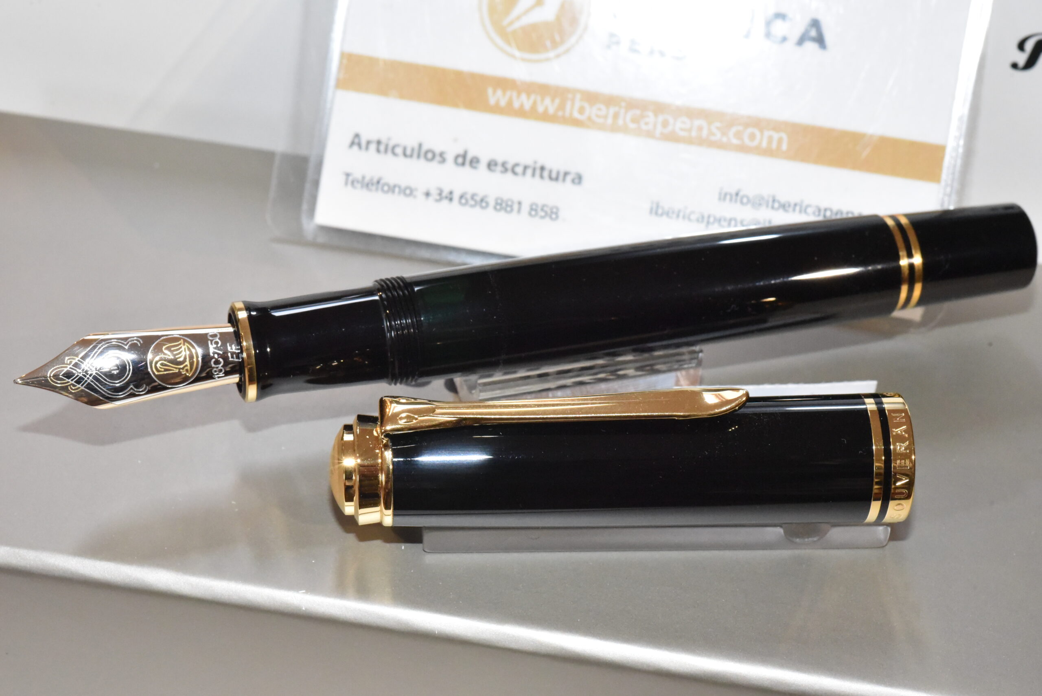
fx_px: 1737
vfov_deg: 22.6
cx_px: 521
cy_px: 348
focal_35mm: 60
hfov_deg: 33.4
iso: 12800
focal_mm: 60
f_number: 20
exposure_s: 1/60
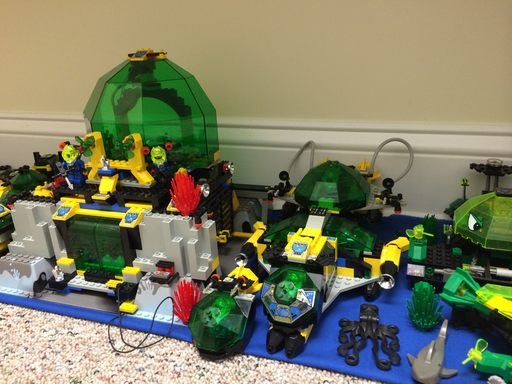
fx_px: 444
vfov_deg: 46.8
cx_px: 256
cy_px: 192
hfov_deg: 60.0
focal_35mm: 30
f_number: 2.2
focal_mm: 4.12
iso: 200
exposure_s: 1/30
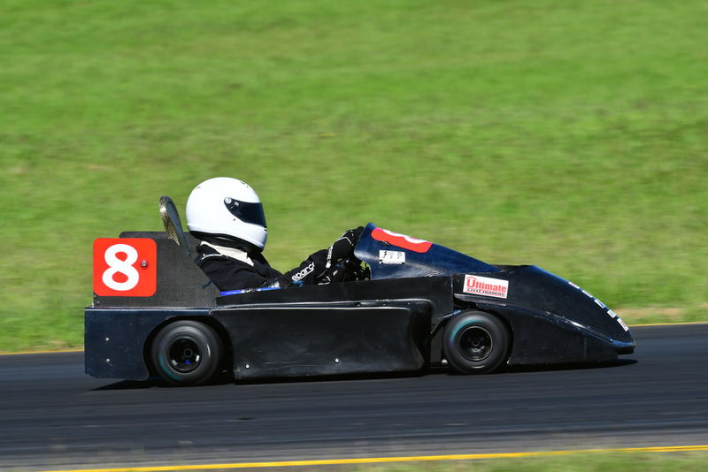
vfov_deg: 2.7
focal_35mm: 510
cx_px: 354
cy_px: 236
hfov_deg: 4.0
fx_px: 10033
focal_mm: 340
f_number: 11
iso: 400
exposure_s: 1/640
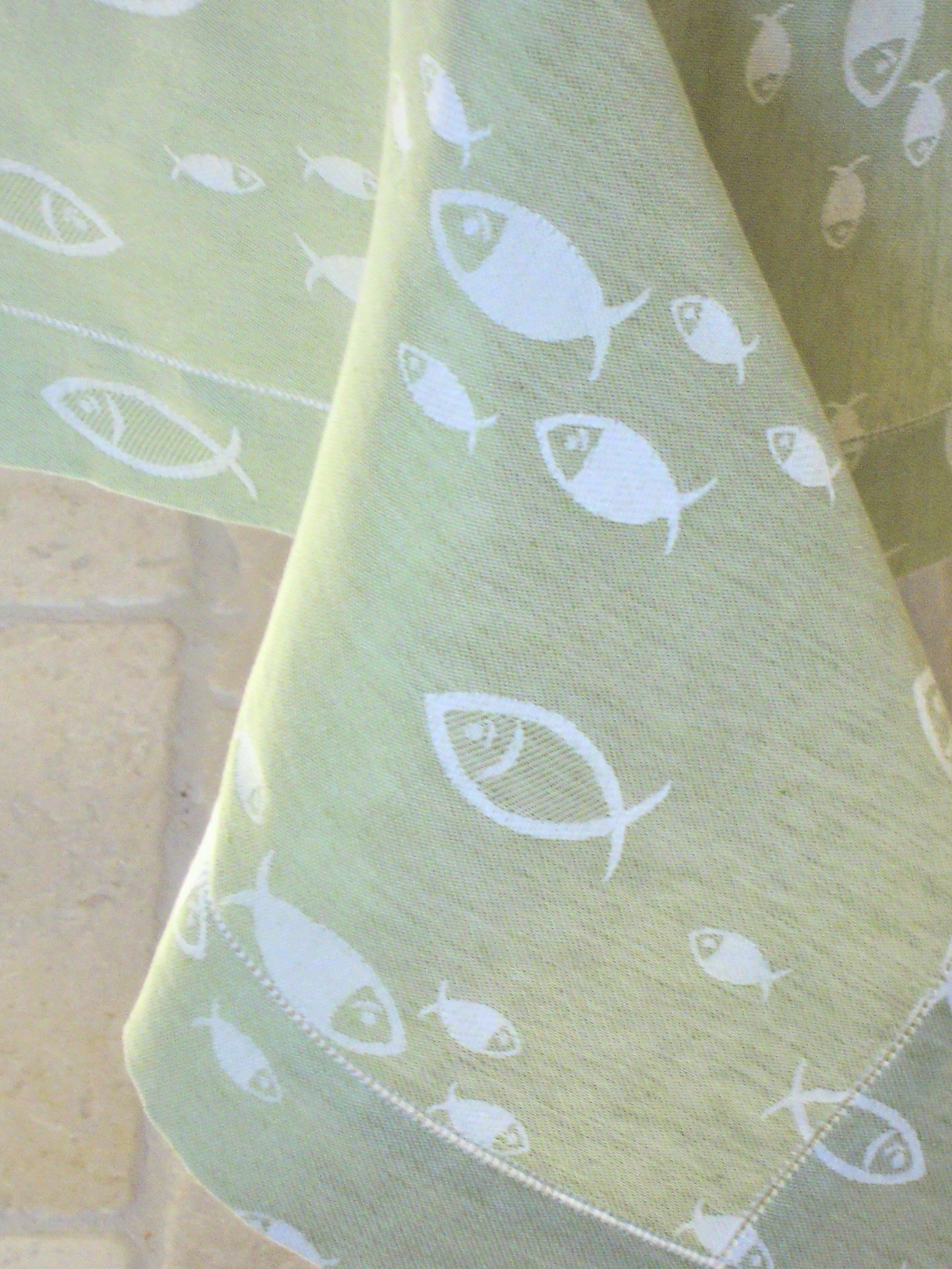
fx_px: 5867
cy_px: 629
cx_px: 581
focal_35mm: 160
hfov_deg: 9.3
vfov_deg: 12.3
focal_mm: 20.3
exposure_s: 1/80
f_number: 5.9
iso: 450
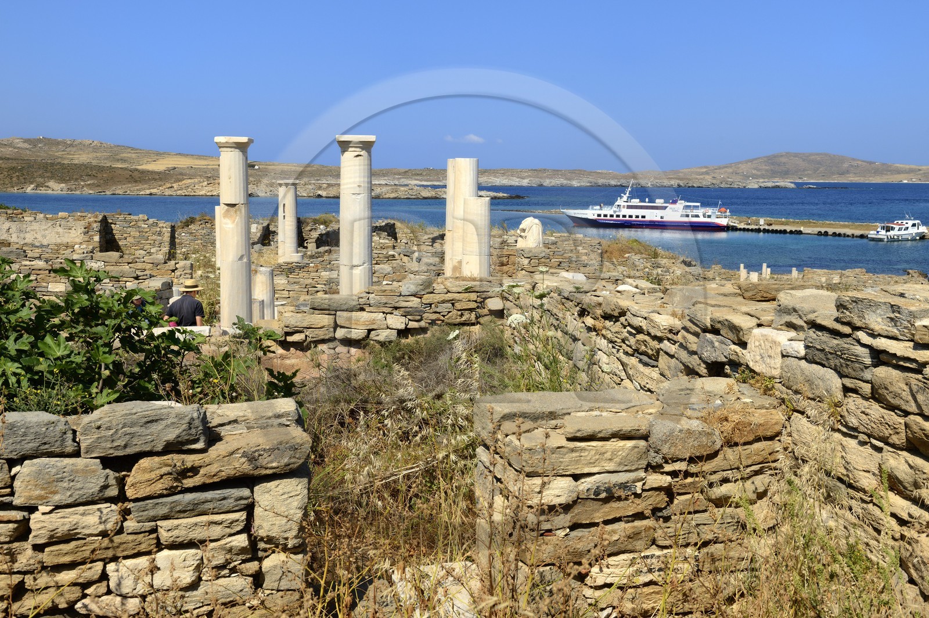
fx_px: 980
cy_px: 309
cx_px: 464
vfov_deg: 35.0
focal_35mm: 38
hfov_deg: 50.7
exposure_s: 1/320
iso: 200
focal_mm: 38
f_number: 11
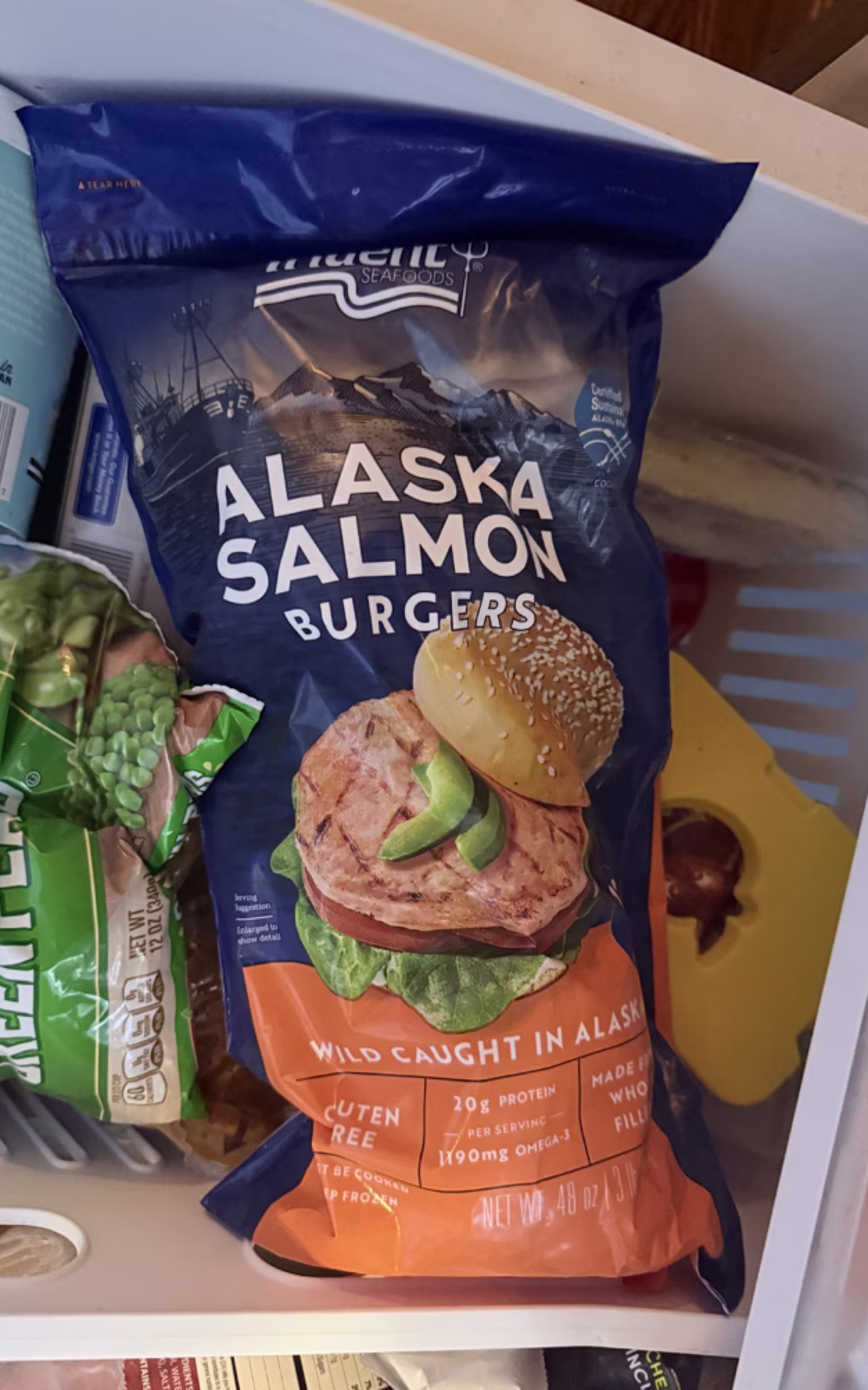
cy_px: 709
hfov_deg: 47.6
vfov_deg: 70.4
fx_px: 984
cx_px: 426
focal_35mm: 26
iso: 1250
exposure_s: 1/30
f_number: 1.78
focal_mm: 6.76
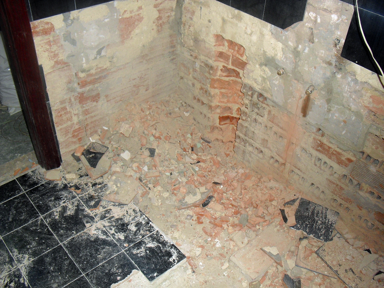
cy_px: 144
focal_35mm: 36
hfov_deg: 51.4
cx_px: 192
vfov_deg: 39.7
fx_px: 399
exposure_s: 1/60
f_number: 3.1
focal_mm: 6.3
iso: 200
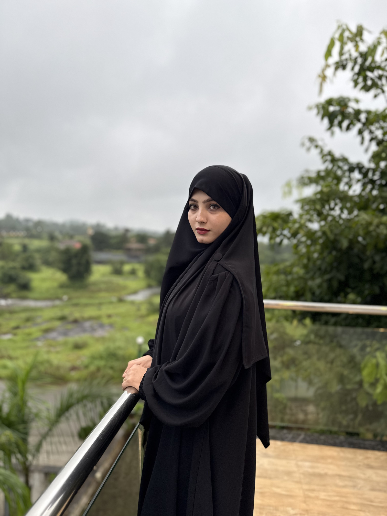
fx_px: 358
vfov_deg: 71.6
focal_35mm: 24
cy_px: 258
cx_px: 194
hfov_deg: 56.8
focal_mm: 6.76
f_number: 1.78
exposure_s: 1/121
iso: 125
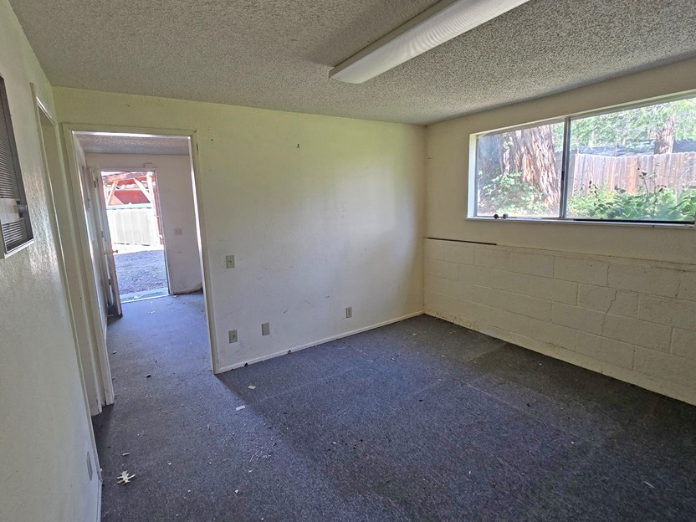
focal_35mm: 16
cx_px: 340
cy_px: 248
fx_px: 322
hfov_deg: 94.5
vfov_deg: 78.0
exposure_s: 1/60
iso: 200
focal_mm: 2.2
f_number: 2.2
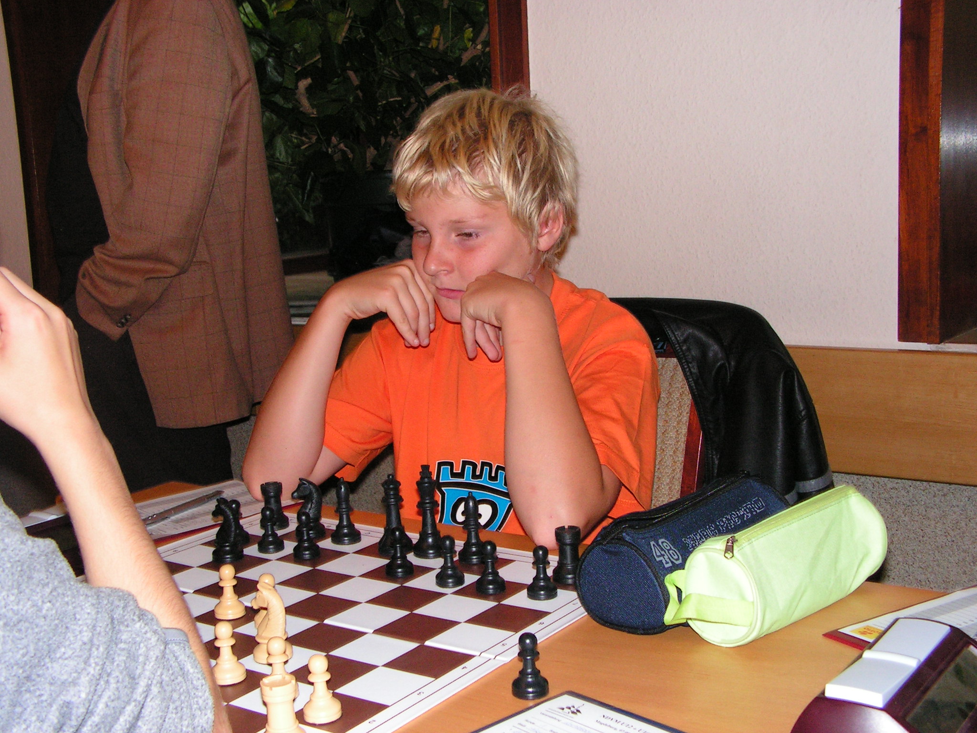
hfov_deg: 42.9
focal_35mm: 44
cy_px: 366
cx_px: 488
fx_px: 1242
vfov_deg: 32.9
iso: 200
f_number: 3.2
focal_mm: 7.4
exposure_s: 1/40
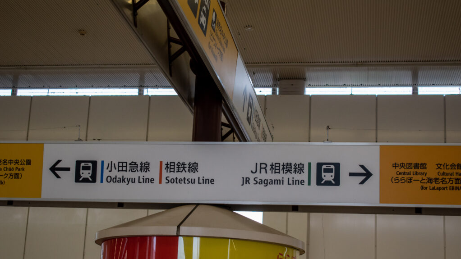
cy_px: 147
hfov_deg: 33.3
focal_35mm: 63
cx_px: 230
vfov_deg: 19.1
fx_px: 770
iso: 800
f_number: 5
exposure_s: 1/200
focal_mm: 40
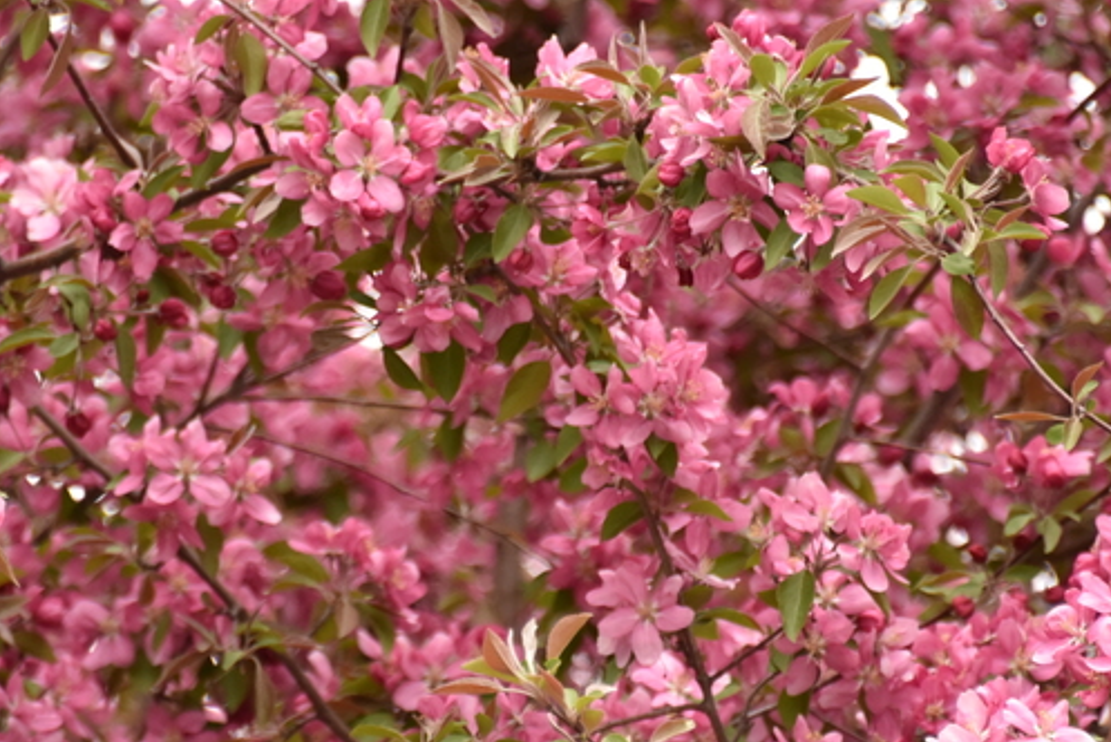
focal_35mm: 772
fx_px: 23838
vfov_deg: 1.8
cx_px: 452
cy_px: 670
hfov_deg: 2.7
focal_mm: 300
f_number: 5.6
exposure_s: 1/640
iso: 1800
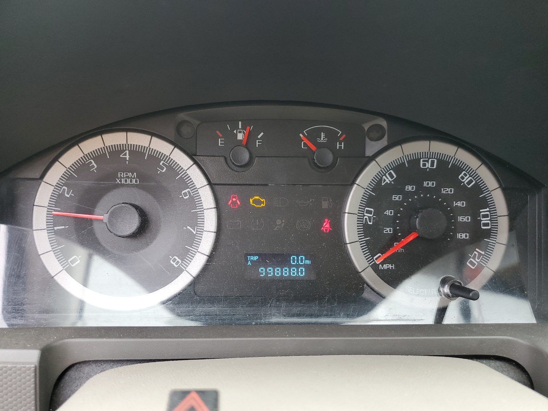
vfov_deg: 53.1
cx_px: 274
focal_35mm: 26
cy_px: 206
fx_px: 412
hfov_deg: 67.3
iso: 89
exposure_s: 1/120
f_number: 1.5
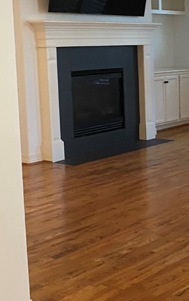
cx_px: 271
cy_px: 127
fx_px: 609
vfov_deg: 27.8
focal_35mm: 74
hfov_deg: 16.3
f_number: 1.8
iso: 320
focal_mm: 4.25
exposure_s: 1/60
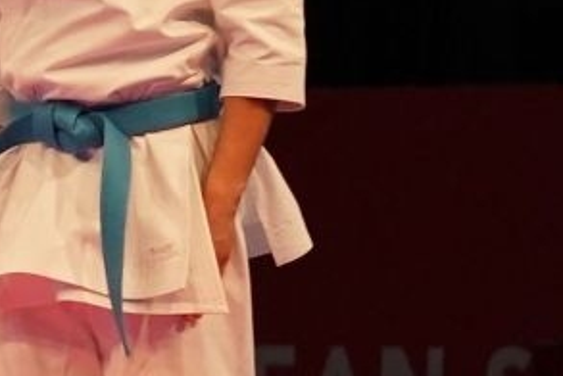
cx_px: -1038
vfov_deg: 2.1
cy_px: 146
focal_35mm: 644
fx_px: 10081
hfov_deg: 3.1
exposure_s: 1/250
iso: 2000
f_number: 2.8
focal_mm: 70
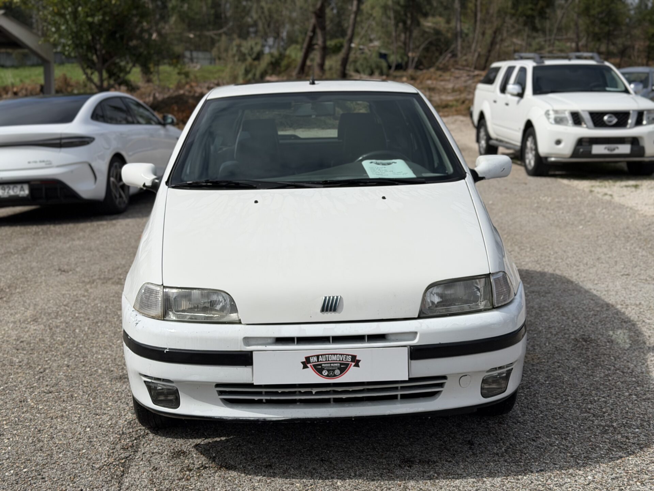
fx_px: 907
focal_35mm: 48
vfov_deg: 30.3
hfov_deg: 39.7
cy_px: 246
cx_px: 327
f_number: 1.78
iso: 80
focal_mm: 6.76
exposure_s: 1/20408
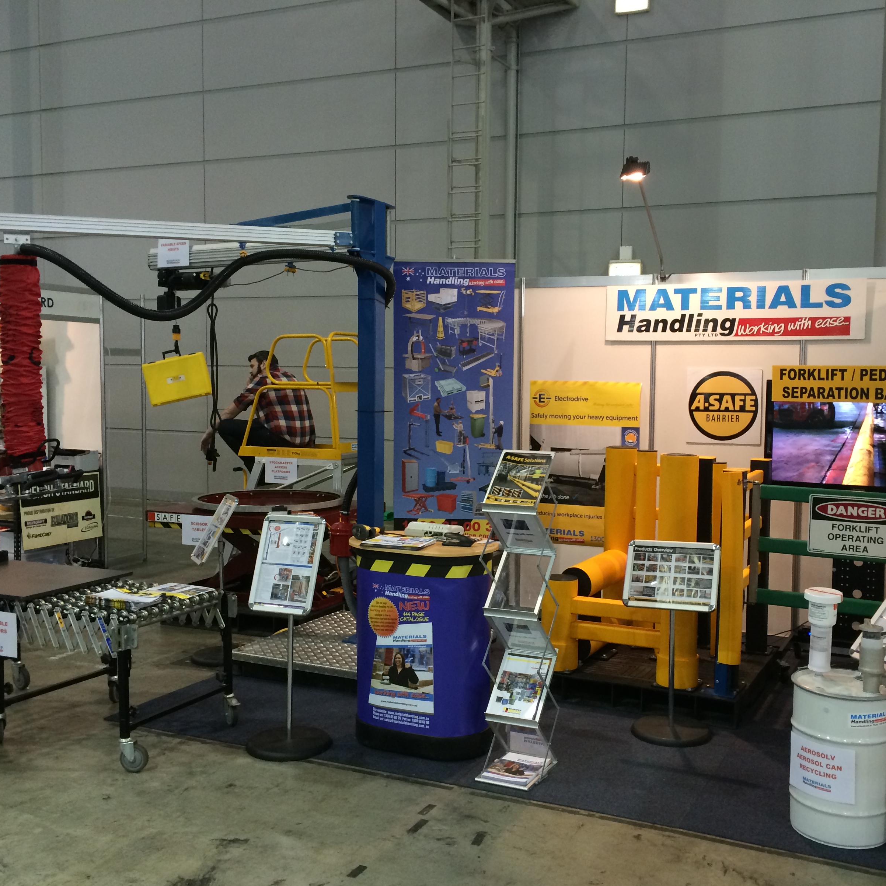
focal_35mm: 36
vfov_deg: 46.0
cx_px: 505
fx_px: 1042
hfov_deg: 45.9
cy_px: 450
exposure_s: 1/33
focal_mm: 4.12
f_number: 2.2
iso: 100
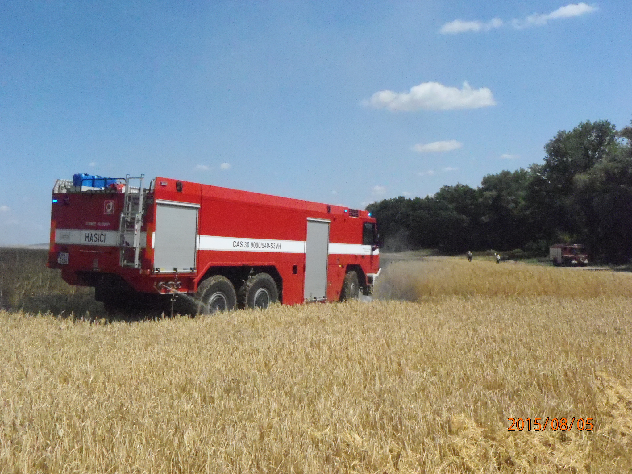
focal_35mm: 36
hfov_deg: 51.4
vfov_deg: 39.7
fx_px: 657
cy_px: 237
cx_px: 316
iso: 1600
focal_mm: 6.45
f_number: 13
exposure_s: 1/1600
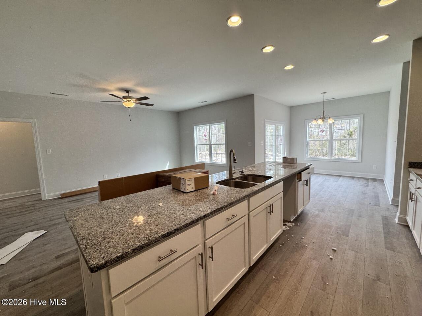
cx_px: 211
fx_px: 171
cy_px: 158
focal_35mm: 14
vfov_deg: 85.7
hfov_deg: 102.1
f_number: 2.2
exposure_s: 1/120
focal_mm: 2.22
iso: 64
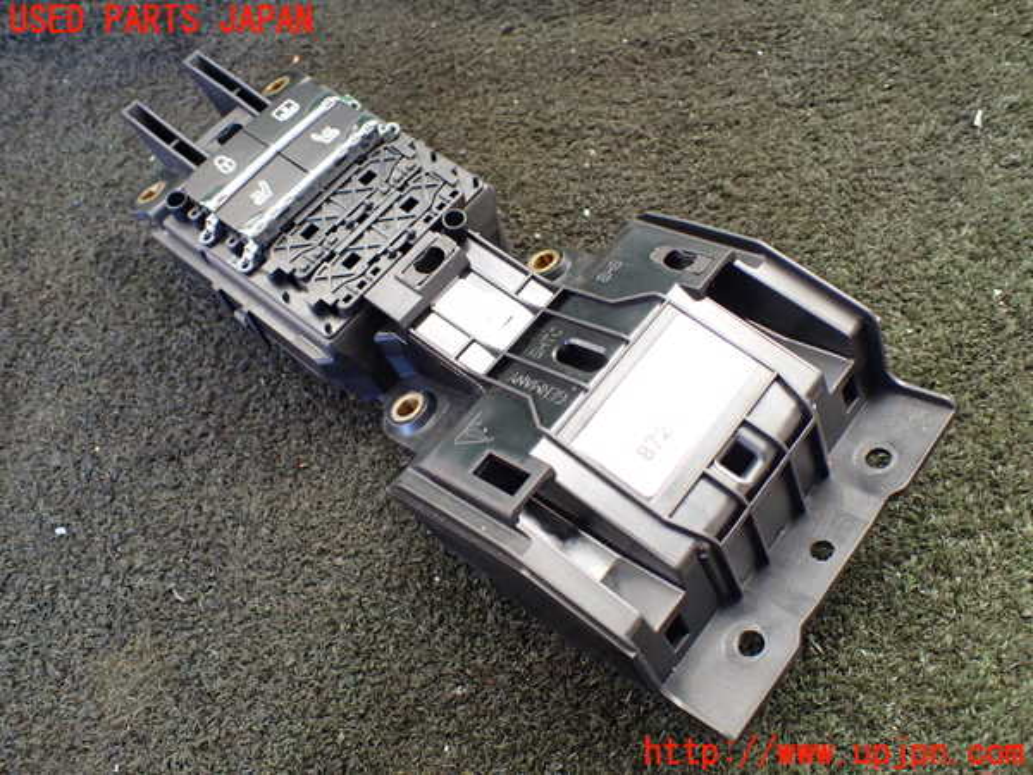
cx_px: 516
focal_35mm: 30
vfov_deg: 46.8
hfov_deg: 60.0
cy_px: 388
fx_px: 895
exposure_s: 1/125
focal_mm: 5.4
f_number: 2.3
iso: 320
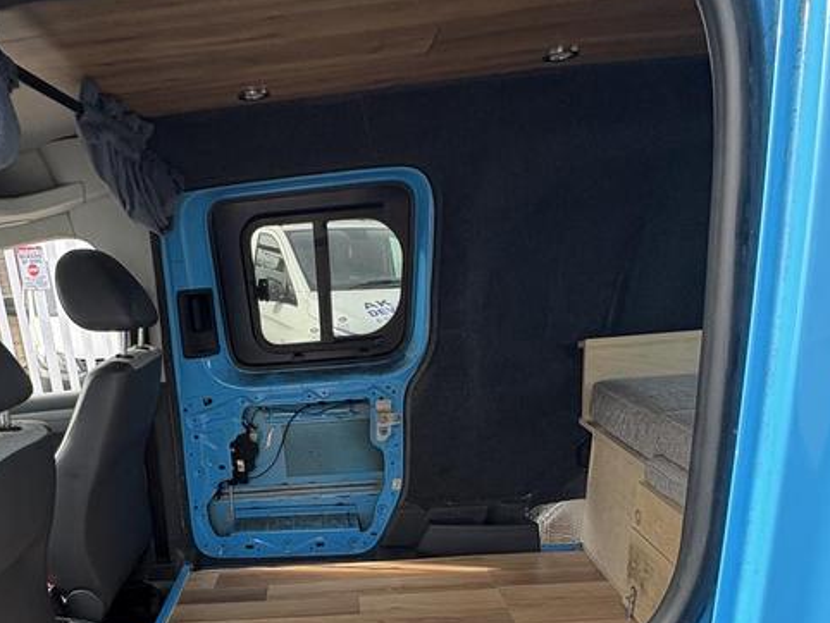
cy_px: 534
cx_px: 294
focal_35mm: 26
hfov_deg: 65.9
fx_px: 624
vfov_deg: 48.7
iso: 64
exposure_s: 1/145
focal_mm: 2.22
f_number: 2.2
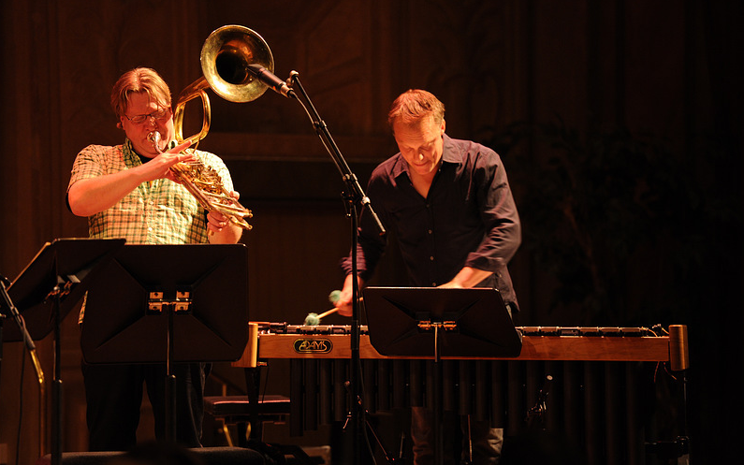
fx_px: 4157
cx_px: 371
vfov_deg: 6.4
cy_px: 236
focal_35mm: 205
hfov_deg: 10.2
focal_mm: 200
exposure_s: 1/100
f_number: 2.8
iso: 2500
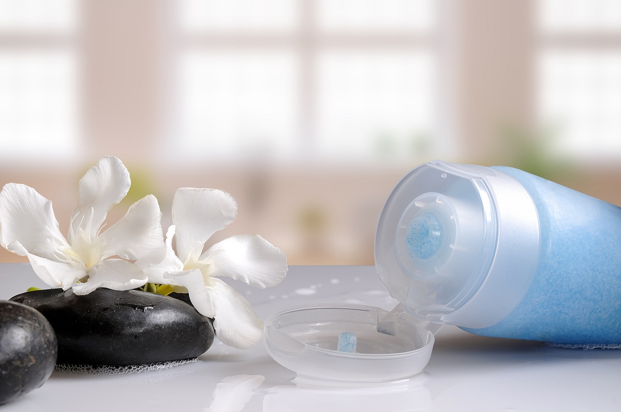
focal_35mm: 93
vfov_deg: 14.7
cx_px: 310
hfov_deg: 21.9
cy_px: 206
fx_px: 1602
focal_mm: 62
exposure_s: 1/250
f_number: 16
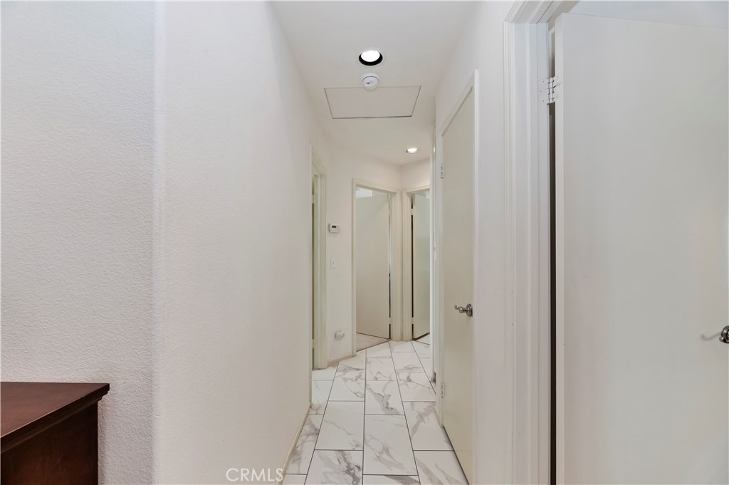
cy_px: 242
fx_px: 283
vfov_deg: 81.1
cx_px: 364
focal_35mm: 14
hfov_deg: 104.3
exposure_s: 1/6
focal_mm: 14
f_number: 10
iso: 500
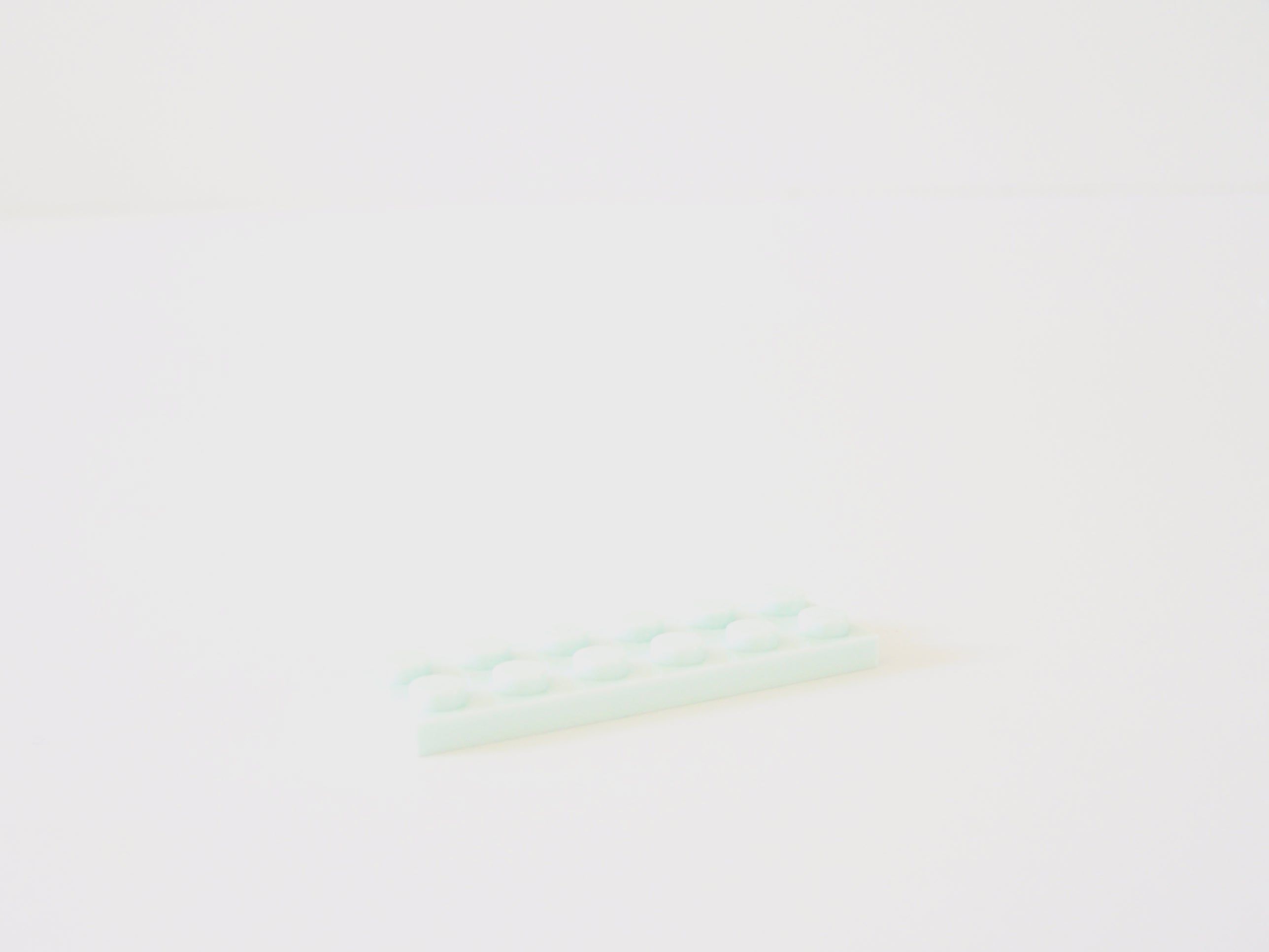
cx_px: 634
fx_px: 2163
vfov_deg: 24.8
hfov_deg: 32.7
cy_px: 476
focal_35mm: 59
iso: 400
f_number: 3.1
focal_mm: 9.8
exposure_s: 1/30
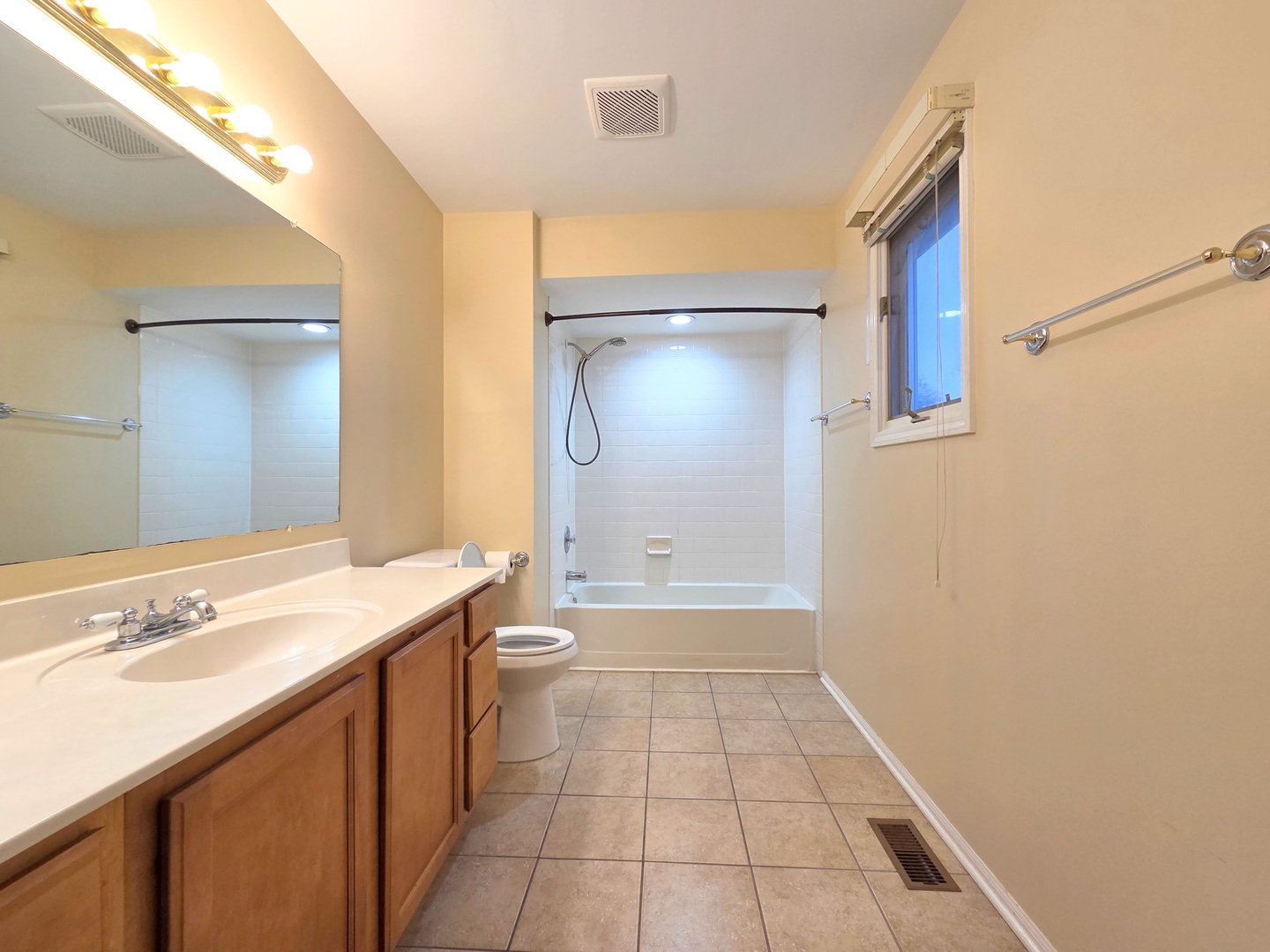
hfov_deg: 106.2
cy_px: 476
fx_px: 477
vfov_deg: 89.9
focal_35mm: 13
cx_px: 635
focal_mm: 2.2
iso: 64
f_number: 2.2
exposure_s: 1/120
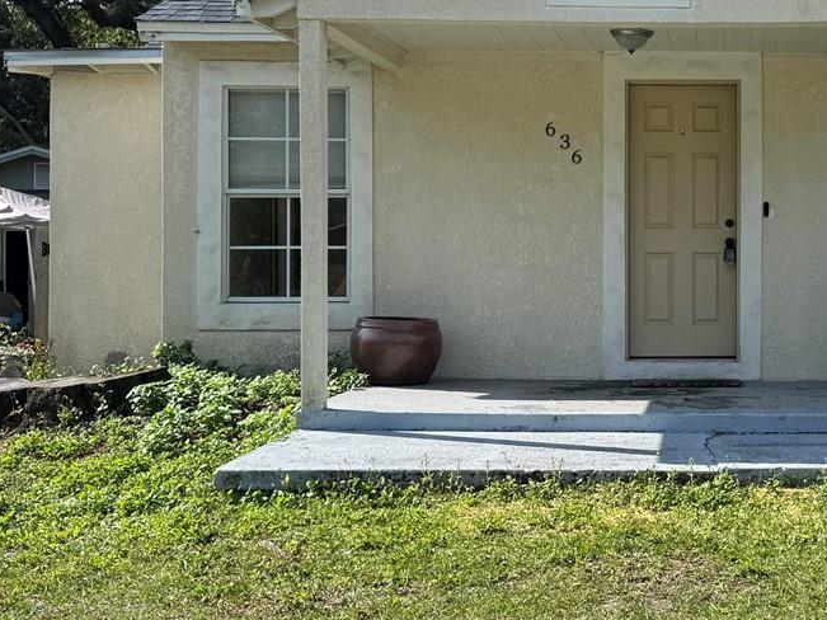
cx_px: 718
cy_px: 244
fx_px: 1409
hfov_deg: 31.4
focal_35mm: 59
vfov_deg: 24.8
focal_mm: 6.76
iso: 80
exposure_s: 1/2710
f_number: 1.78
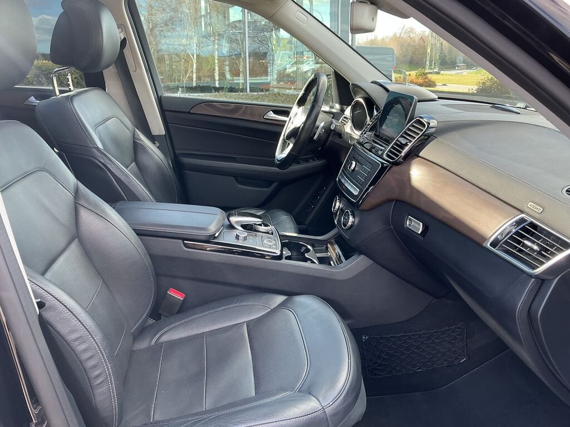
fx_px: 478
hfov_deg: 61.7
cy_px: 214
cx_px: 285
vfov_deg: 48.2
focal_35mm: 29
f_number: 1.8
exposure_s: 1/120
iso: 40
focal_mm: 3
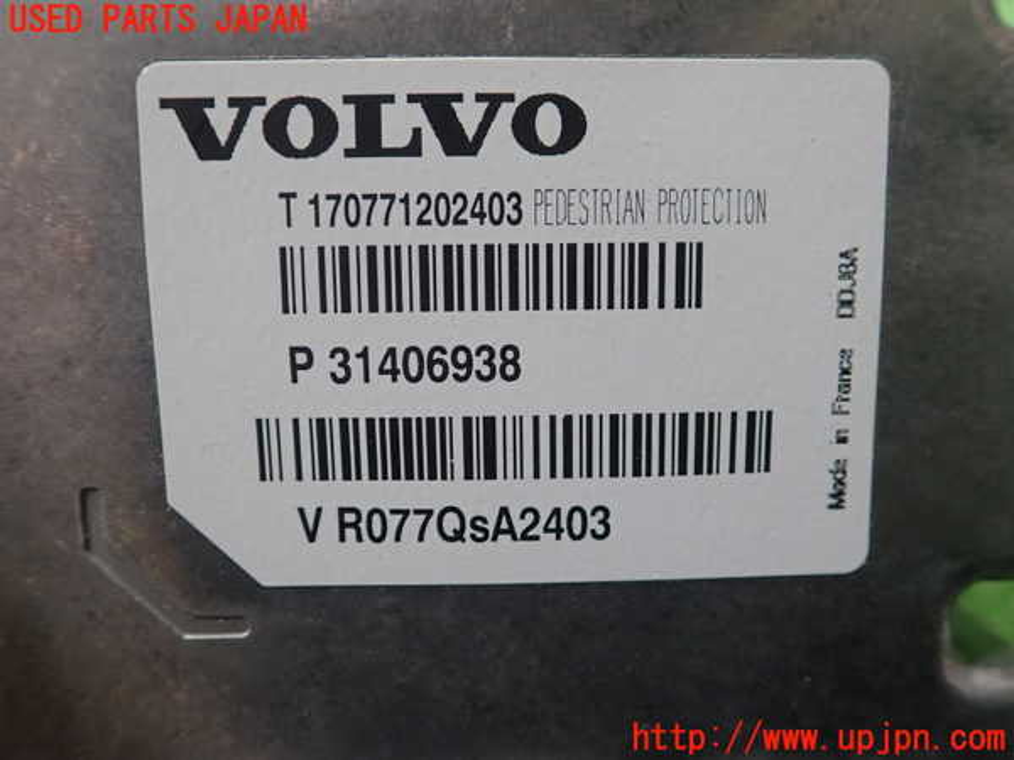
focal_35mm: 30
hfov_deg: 60.0
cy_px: 380
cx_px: 507
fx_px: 879
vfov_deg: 46.8
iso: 250
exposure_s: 1/125
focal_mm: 5.5
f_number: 2.3
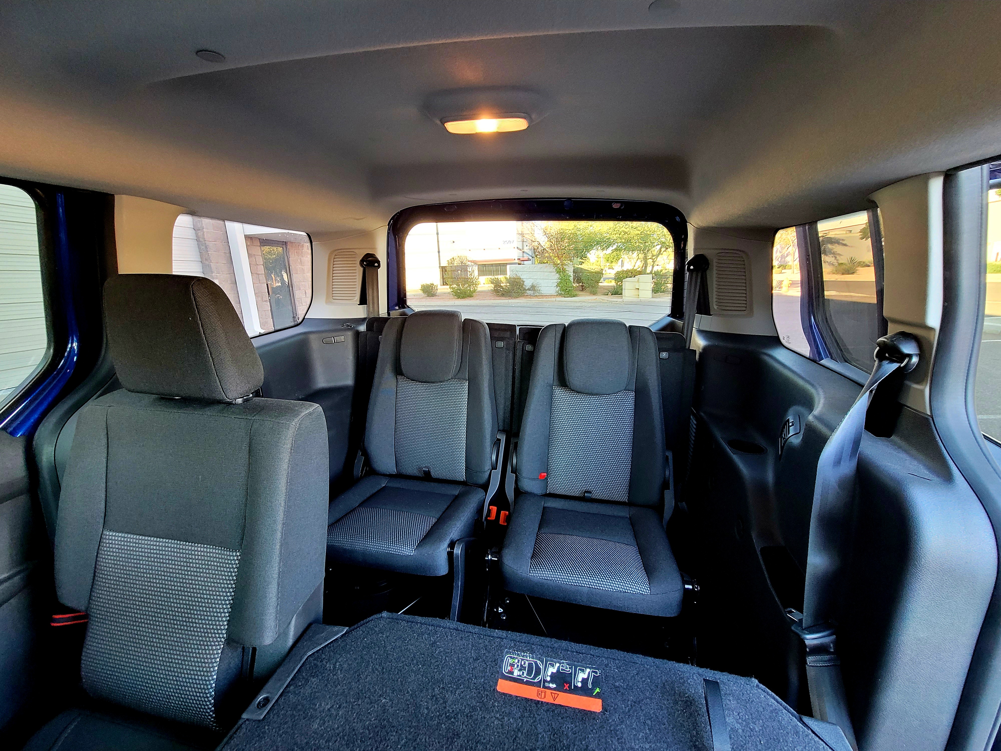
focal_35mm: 13
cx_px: 500
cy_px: 376
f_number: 2.2
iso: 320
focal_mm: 2.2
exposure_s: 1/40
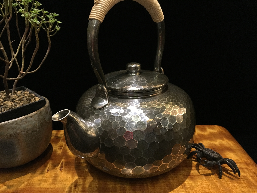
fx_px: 215
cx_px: 128
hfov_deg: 61.7
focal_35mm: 29
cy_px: 96
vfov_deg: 48.2
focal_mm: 4.15
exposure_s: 1/30
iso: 160
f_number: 2.2
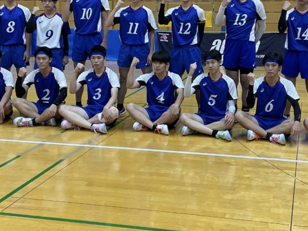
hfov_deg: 31.2
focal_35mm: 62
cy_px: 80
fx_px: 552
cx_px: 169
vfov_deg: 23.5
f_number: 1.8
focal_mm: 3
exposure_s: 1/60
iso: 50
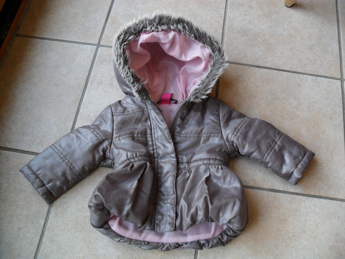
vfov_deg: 40.7
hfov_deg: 52.6
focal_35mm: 35
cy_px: 130
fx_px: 349
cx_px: 172
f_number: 3
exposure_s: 1/60
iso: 80
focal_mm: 6.3
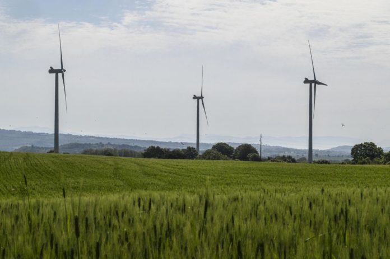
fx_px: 1299
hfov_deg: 17.1
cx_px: 195
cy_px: 130
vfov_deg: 11.4
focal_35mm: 120
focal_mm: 120
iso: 320
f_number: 32
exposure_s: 1/125
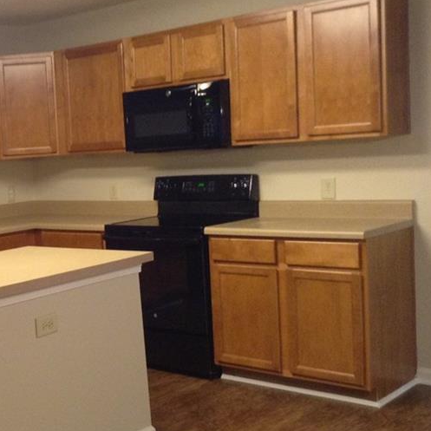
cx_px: 12
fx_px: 845
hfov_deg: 27.2
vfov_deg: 28.6
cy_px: 229
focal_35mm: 60
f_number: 2.4
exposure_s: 1/24
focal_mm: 3.3
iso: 160
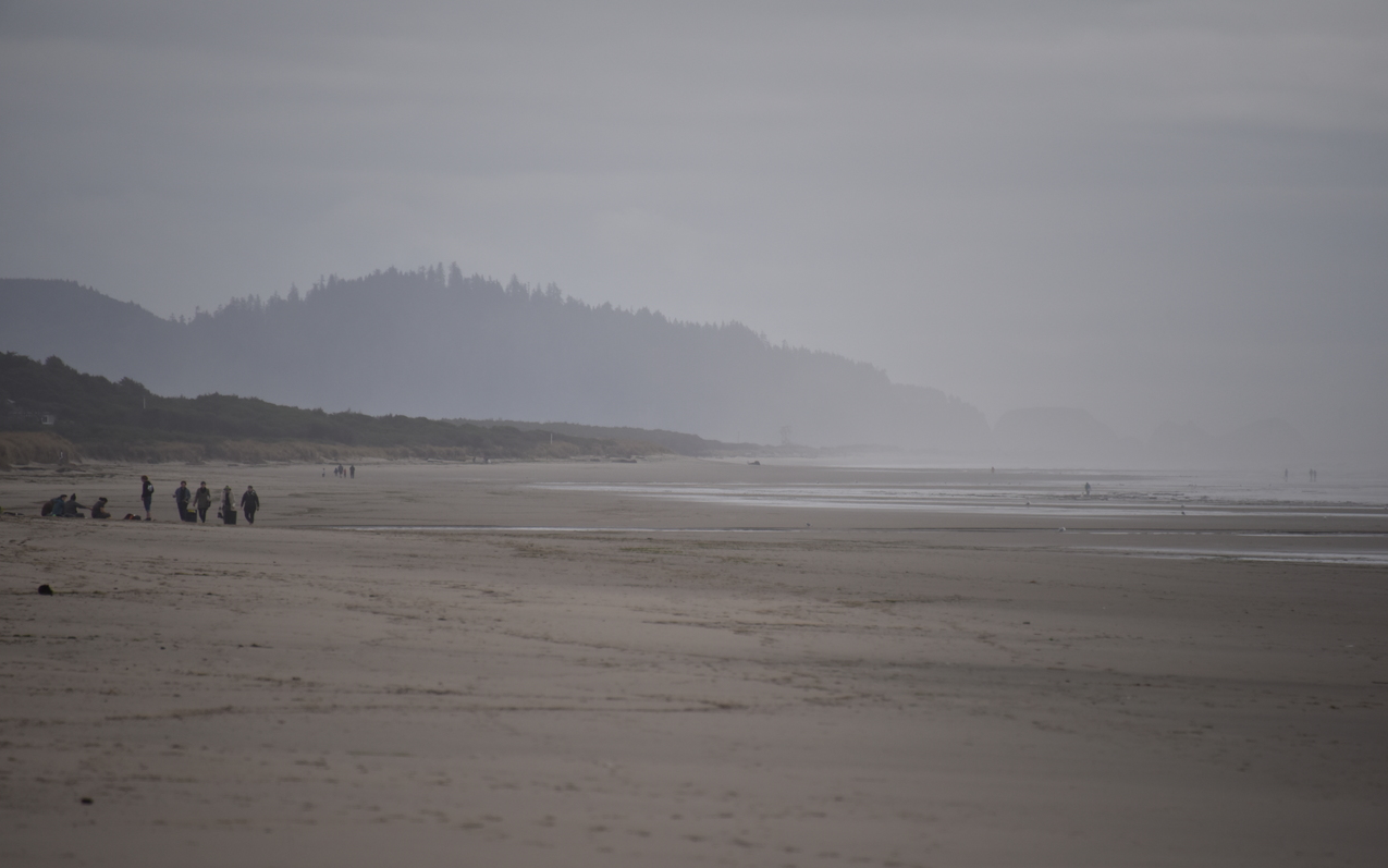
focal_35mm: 307
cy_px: 456
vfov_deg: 4.3
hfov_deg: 6.8
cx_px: 693
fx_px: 11614
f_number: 5.6
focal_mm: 300
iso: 450
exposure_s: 1/640
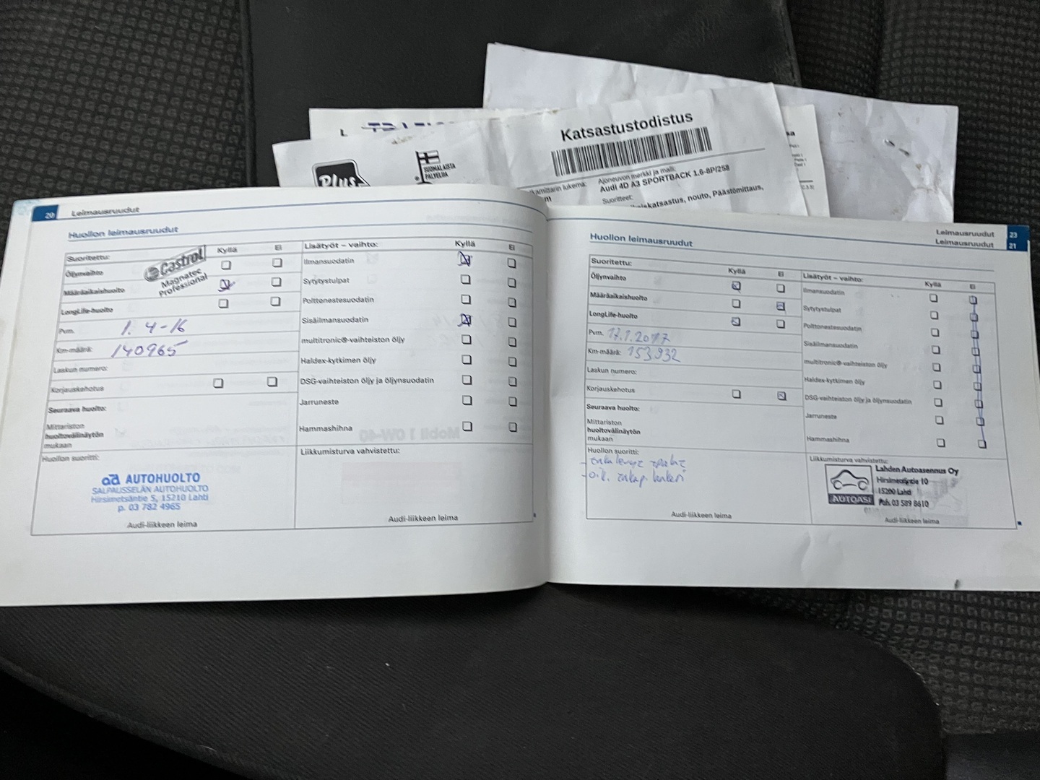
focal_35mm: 28
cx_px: 520
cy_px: 390
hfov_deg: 63.4
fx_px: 841
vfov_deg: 49.7
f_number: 1.8
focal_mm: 3.99
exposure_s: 1/33
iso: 400
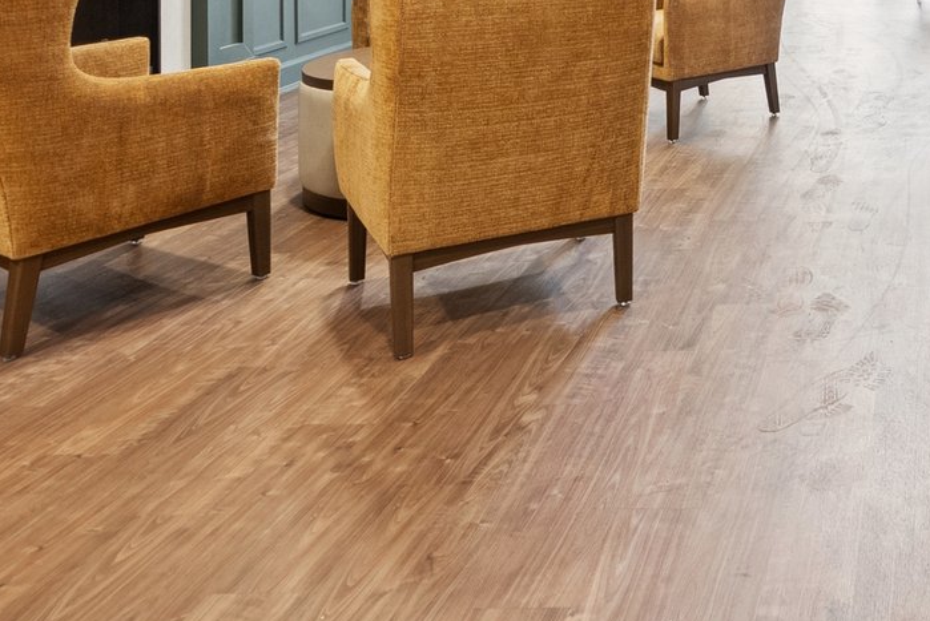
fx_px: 1060
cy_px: -134
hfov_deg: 40.3
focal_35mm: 41
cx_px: 969
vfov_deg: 28.3
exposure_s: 1/40
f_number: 7.1
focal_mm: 14
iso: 640
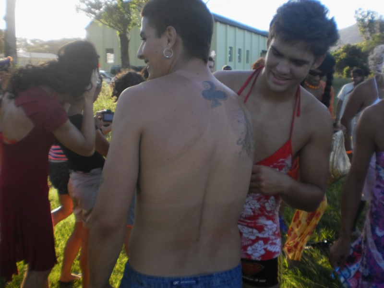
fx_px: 399
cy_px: 144
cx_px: 192
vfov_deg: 39.7
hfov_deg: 51.4
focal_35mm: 36
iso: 100
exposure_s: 1/320
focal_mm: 6.3
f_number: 3.1
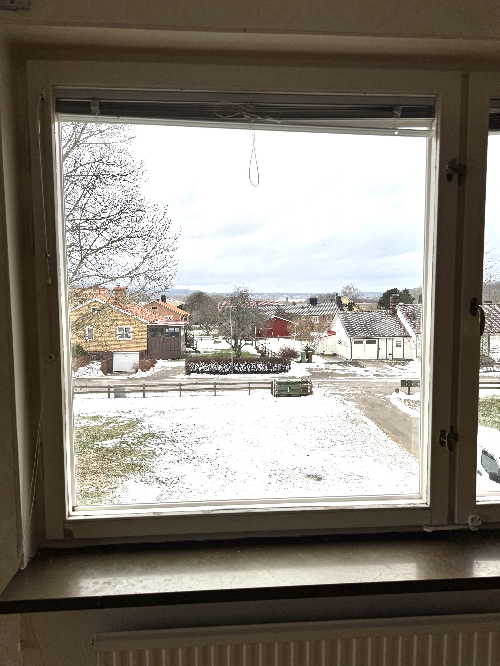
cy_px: 333
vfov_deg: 71.6
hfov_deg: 56.8
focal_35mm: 24
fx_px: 462
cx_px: 250
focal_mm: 6.76
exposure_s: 1/773
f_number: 1.78
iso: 80
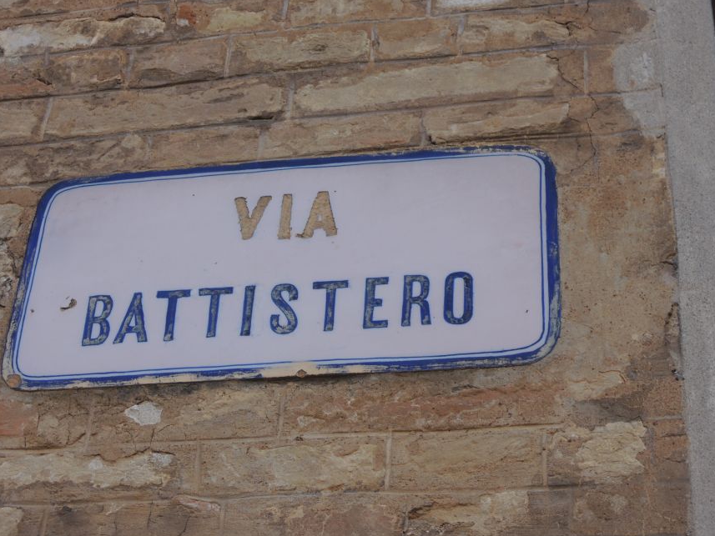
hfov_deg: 21.3
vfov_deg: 16.1
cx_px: 304
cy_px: 237
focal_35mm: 92
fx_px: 1901
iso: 100
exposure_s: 1/125
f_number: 4.7
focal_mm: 13.8
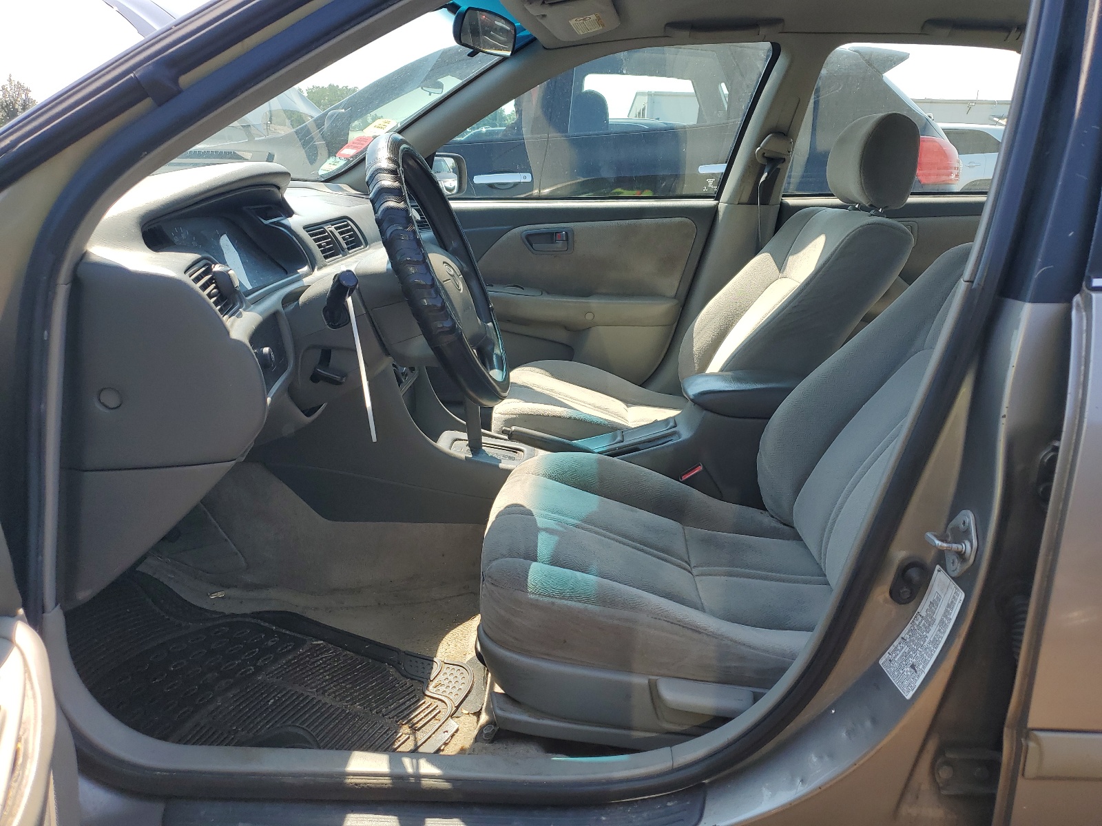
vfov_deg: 53.1
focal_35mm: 26
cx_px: 551
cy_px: 413
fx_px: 828
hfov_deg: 67.3
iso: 50
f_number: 1.5
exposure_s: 1/909
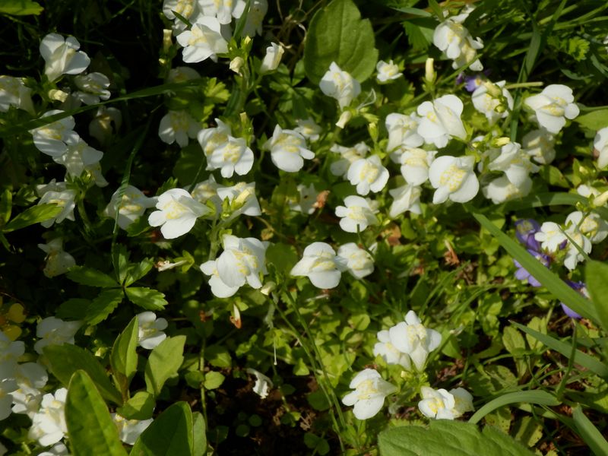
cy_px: 228
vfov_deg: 28.6
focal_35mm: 51
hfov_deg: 37.5
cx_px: 304
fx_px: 896
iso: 80
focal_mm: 9.1
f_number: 4.4
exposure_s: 1/640
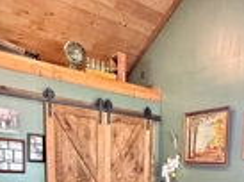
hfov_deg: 44.2
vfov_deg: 30.6
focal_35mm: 41
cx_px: 185
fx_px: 288
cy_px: 209
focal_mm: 2.22
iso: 1000
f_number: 2.2
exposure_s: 1/40
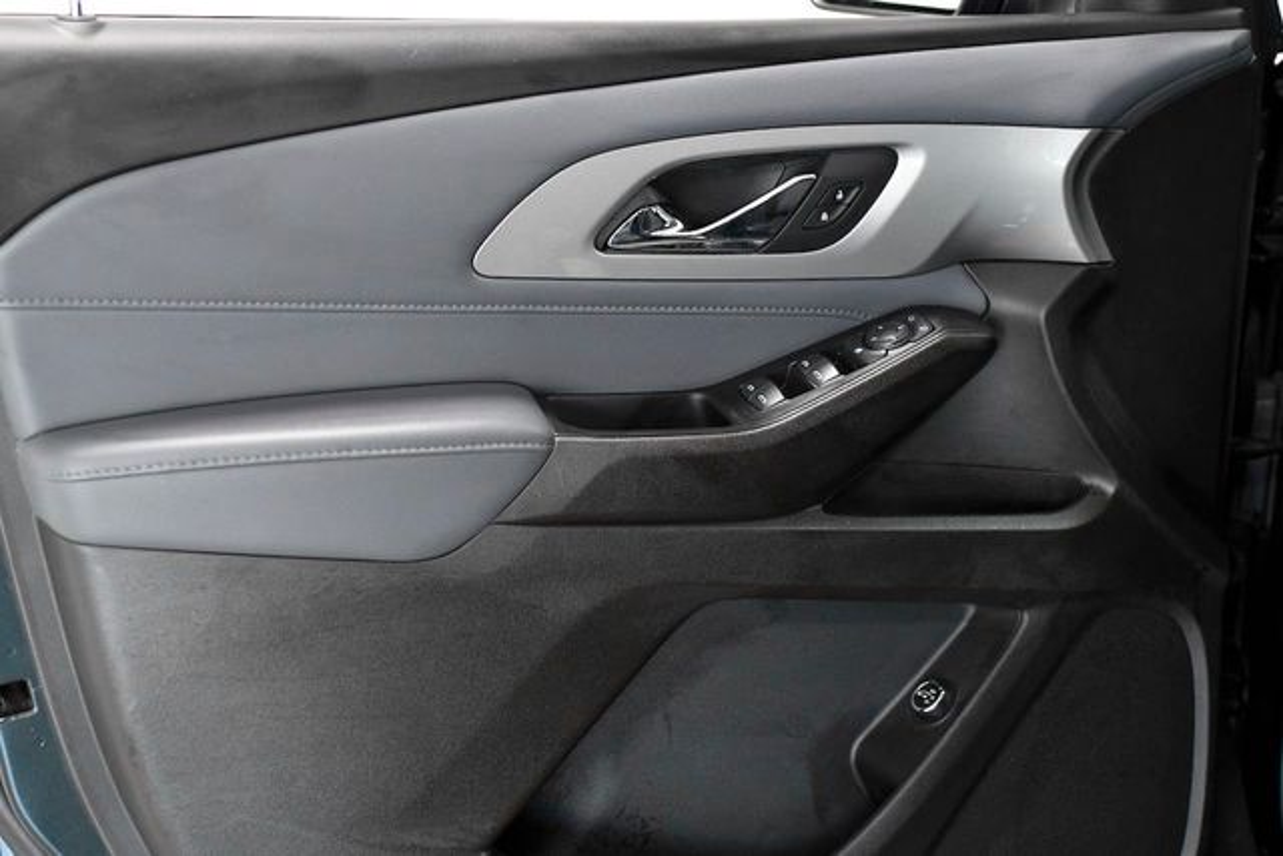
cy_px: 428
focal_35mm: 63
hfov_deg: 31.9
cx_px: 642
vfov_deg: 21.6
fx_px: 2246
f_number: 3.5
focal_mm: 42
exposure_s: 1/500
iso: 2500
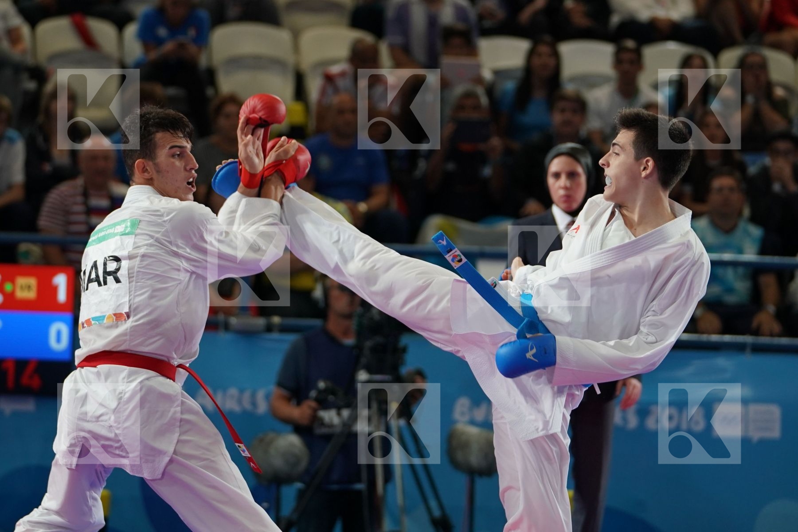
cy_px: 266
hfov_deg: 10.5
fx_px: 4322
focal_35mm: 195
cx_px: 399
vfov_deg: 7.0
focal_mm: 130
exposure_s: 1/1000
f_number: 2.8
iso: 1000
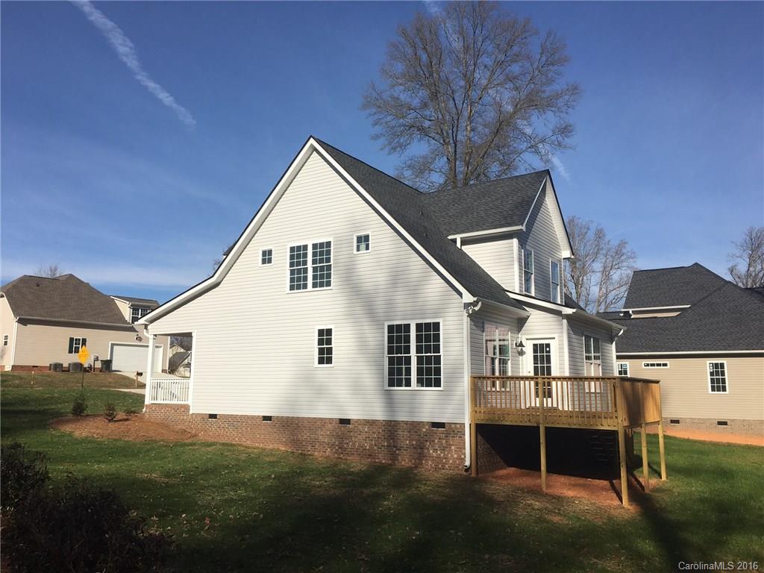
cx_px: 382
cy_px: 286
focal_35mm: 29
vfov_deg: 48.2
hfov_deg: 61.7
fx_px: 640
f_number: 2.2
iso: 25
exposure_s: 1/2849
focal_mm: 4.15
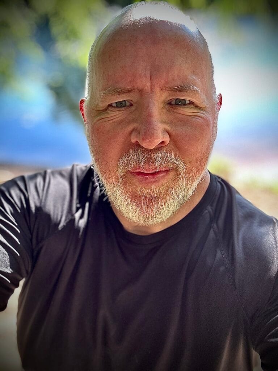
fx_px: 321
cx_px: 139
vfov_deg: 60.0
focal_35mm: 30
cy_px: 186
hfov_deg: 46.8
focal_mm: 2.69
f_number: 1.9
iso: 80
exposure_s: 1/119
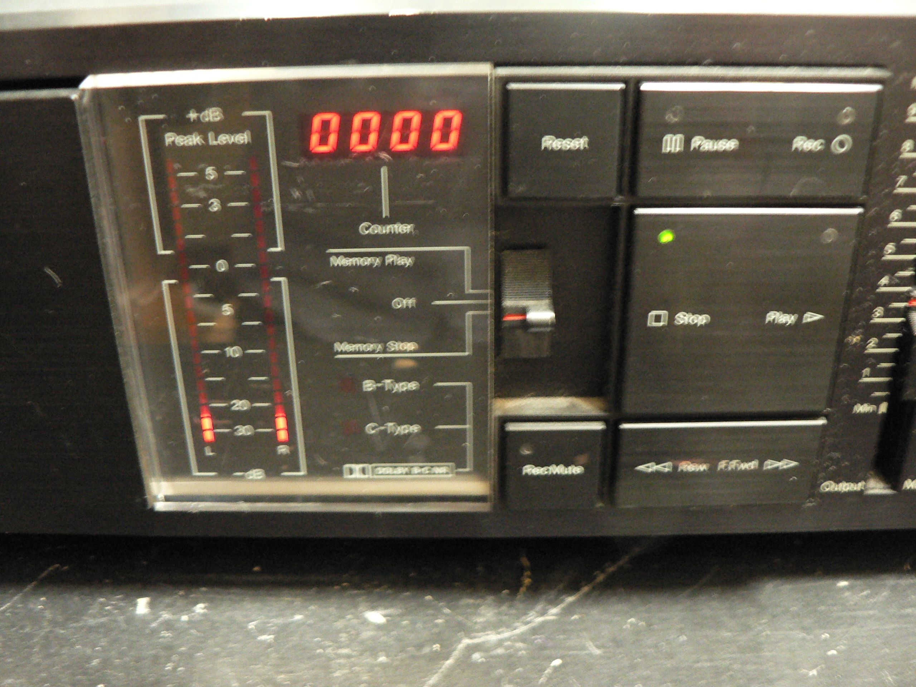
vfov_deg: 39.7
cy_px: 344
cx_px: 458
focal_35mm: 36
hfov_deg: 51.4
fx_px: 953
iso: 400
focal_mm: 6
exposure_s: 1/4
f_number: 2.8
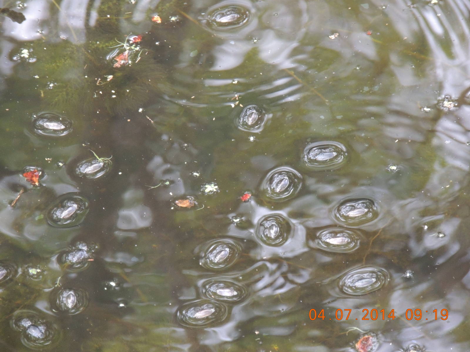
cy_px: 176
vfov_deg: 3.2
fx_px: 6381
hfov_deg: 4.2
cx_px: 235
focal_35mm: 470
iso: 800
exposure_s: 1/100
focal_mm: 83.8
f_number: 4.9
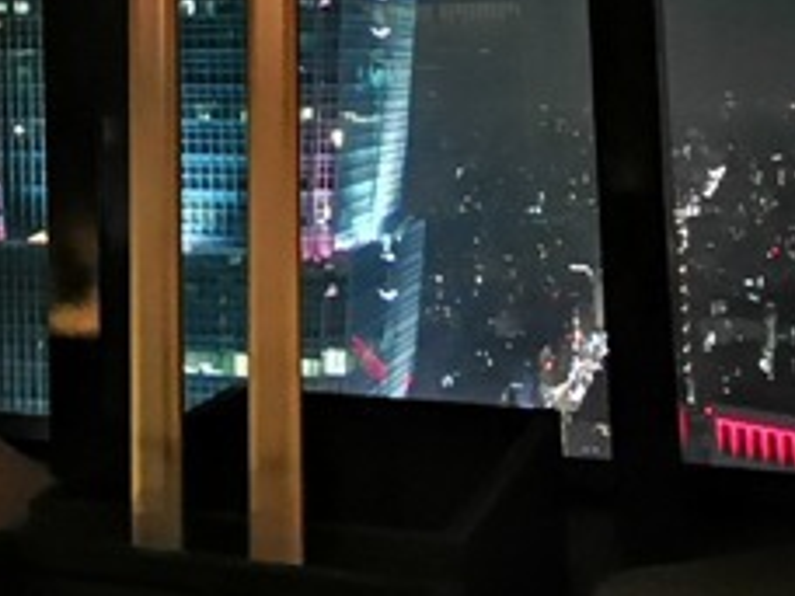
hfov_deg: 26.4
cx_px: 139
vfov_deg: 18.5
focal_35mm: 72
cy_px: -254
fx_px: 1654
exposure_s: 5
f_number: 2.2
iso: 1600
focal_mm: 2.35
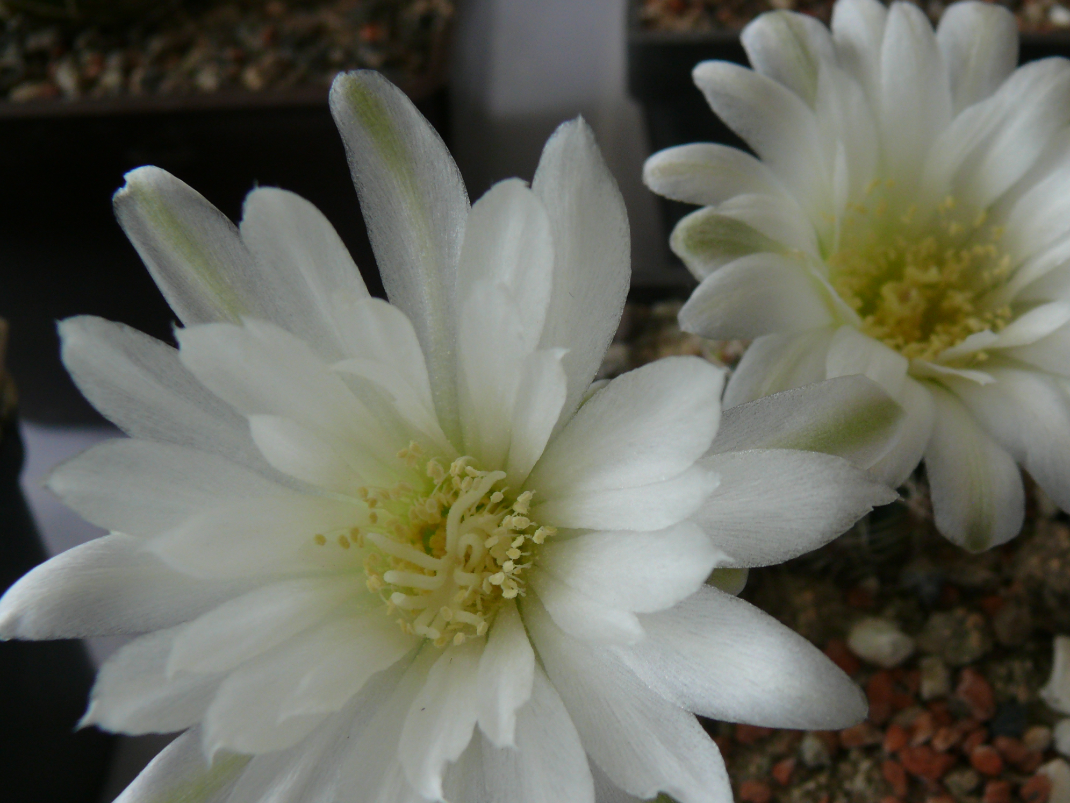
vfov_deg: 32.2
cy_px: 438
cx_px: 666
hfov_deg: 41.8
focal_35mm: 45
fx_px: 1391
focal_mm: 7.4
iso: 100
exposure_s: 1/160
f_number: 4
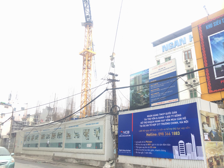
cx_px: 112
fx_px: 194
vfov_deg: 46.8
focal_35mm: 30
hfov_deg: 60.0
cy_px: 84
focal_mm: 4.12
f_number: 2.2
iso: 32
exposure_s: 1/138
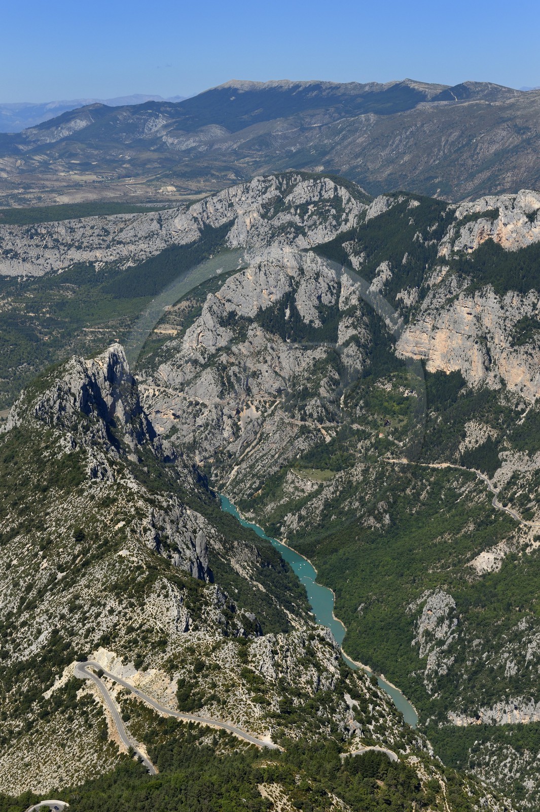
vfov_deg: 33.4
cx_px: 270
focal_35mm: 60
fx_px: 1351
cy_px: 406
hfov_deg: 22.6
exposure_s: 1/800
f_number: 11
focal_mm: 60
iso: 400
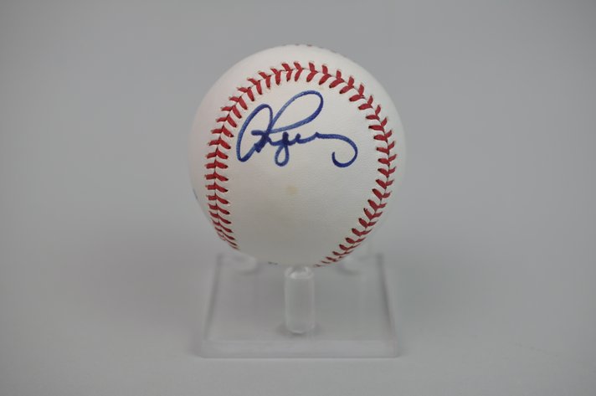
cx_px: 298
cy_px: 198
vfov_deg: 22.6
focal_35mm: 60
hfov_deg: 33.4
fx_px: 992
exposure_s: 1/80
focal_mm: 40
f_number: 4.5
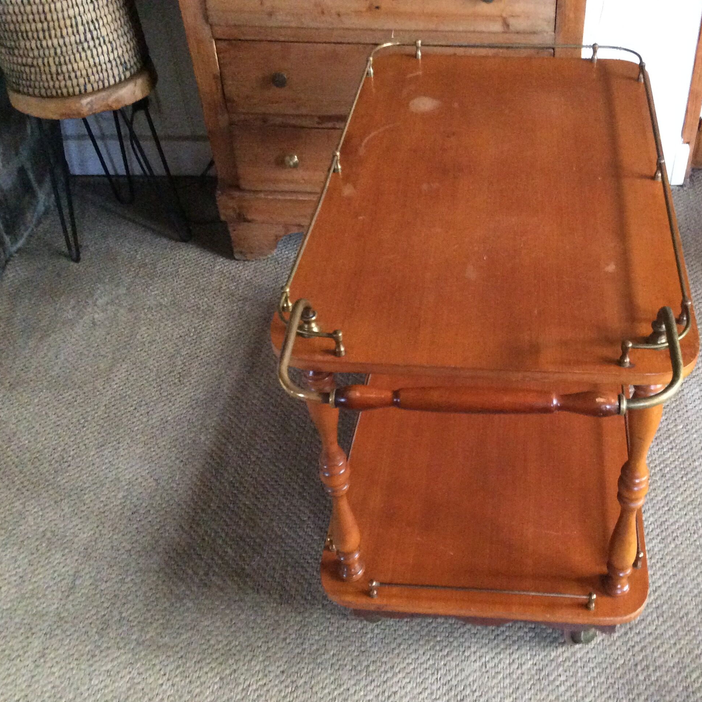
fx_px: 872
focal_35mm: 38
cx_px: 459
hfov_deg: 43.3
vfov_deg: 43.9
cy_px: 351
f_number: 2.4
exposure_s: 1/17
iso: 400
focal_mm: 3.3
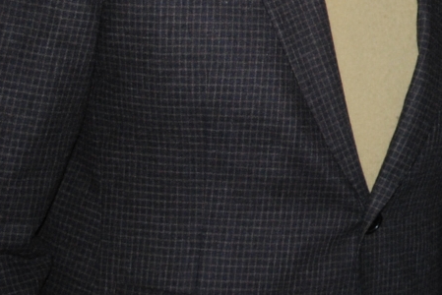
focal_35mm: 154
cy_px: -157
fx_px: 1892
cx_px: 702
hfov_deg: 12.5
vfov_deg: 8.7
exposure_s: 1/60
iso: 200
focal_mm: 24
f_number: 4
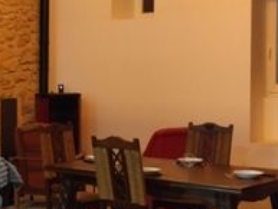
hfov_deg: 20.5
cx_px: -46
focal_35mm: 90
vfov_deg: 16.4
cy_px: 115
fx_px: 723
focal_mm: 4.22
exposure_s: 1/20
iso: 800
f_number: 1.8
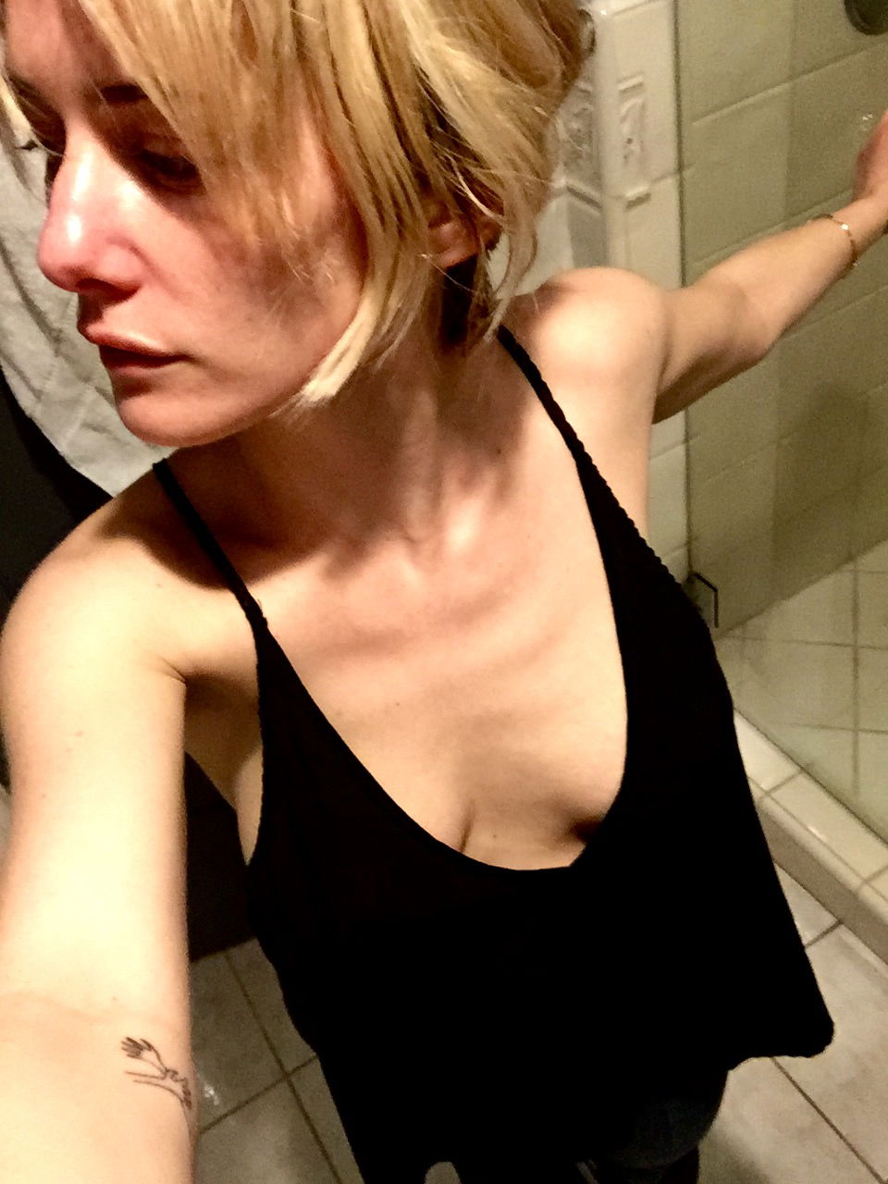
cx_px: 444
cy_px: 592
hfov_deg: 45.4
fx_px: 1060
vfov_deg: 58.4
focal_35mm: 31
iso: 320
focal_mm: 2.65
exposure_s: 1/15
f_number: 2.2
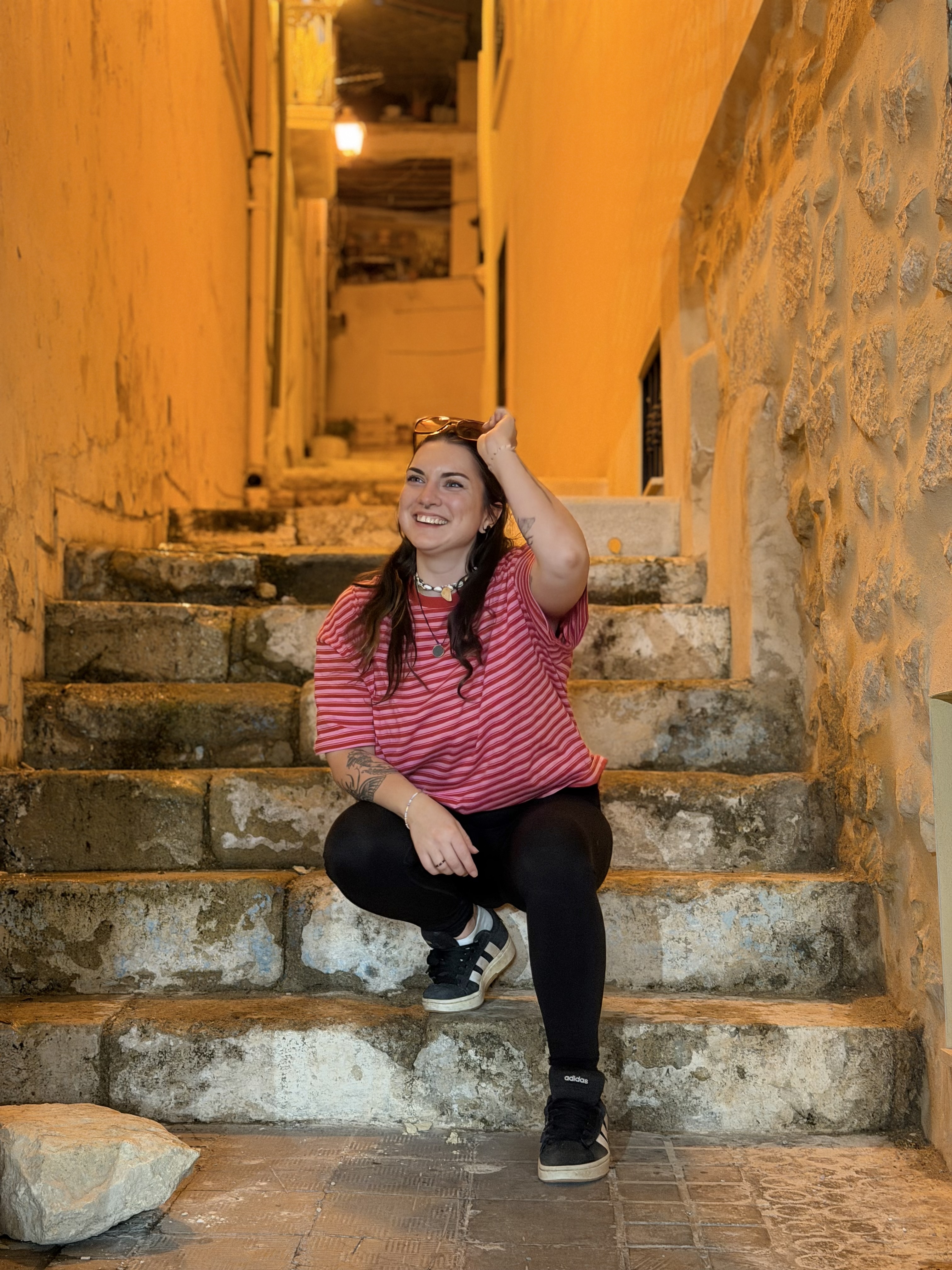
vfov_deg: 39.7
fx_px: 1760
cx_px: 476
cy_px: 635
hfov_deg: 30.3
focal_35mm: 48
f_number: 1.78
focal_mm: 6.76
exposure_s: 1/25
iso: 500
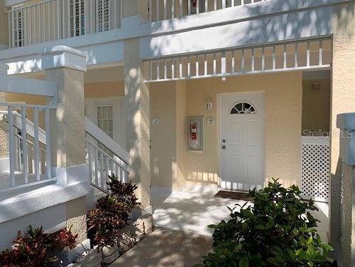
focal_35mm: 26
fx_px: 267
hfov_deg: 67.3
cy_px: 134
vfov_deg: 53.1
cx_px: 178
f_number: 1.8
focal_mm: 4.25
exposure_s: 1/2545
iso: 25
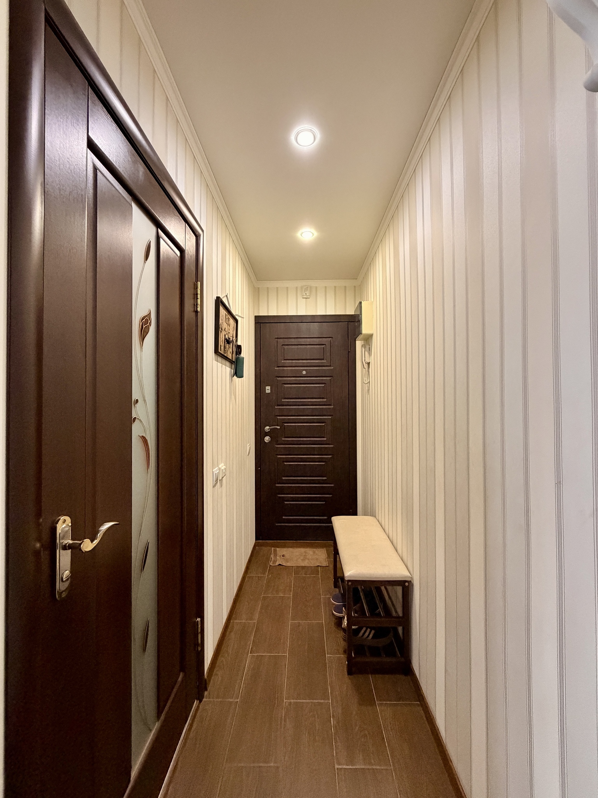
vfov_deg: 102.1
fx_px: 322
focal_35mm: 14
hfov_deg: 85.7
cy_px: 399
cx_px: 299
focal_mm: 2.22
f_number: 2.2
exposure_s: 1/60
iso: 500
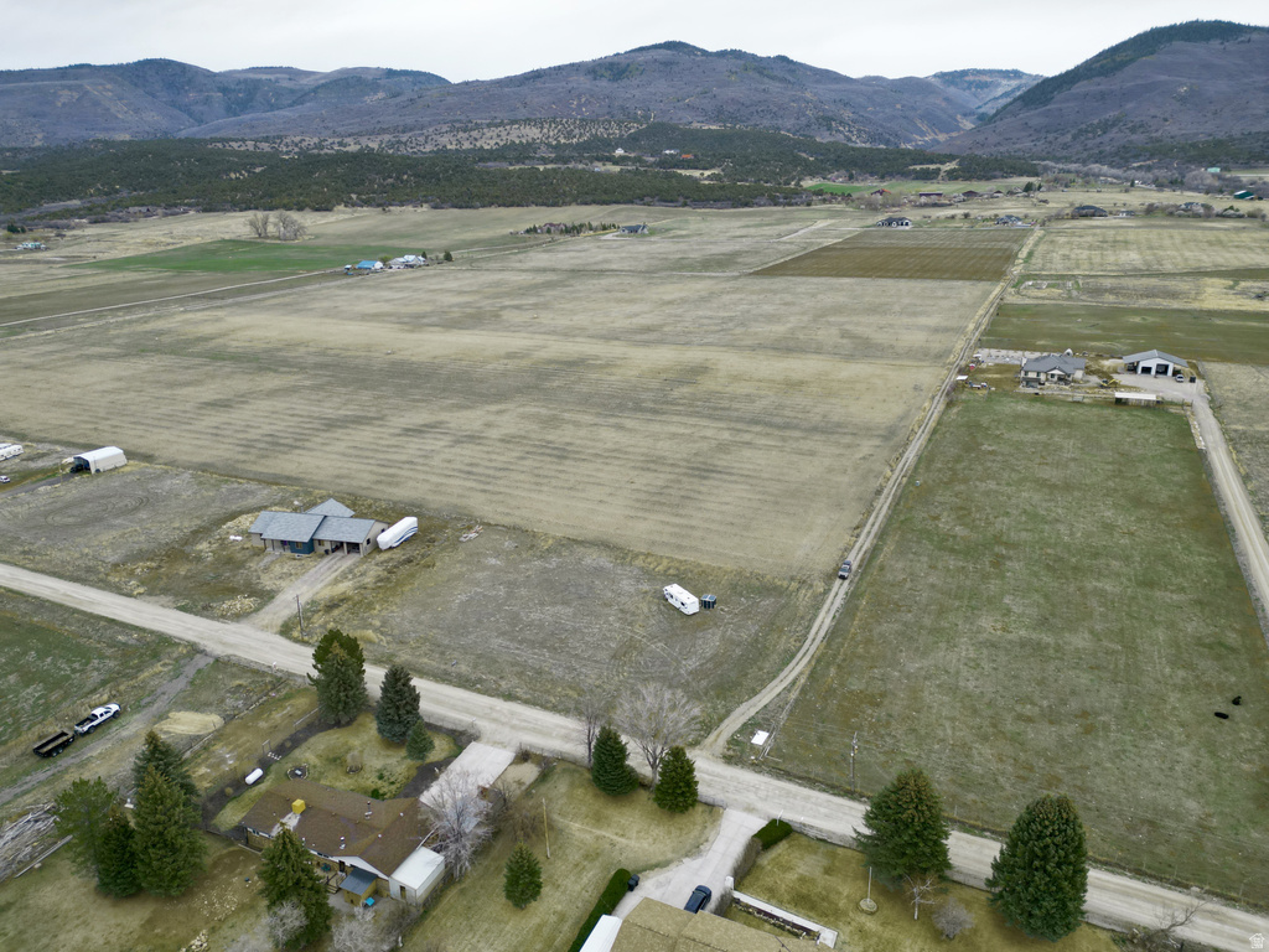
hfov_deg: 71.6
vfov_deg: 56.8
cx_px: 634
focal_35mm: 24
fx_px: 880
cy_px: 476
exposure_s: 1/1600
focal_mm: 6.72
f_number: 1.7
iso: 150
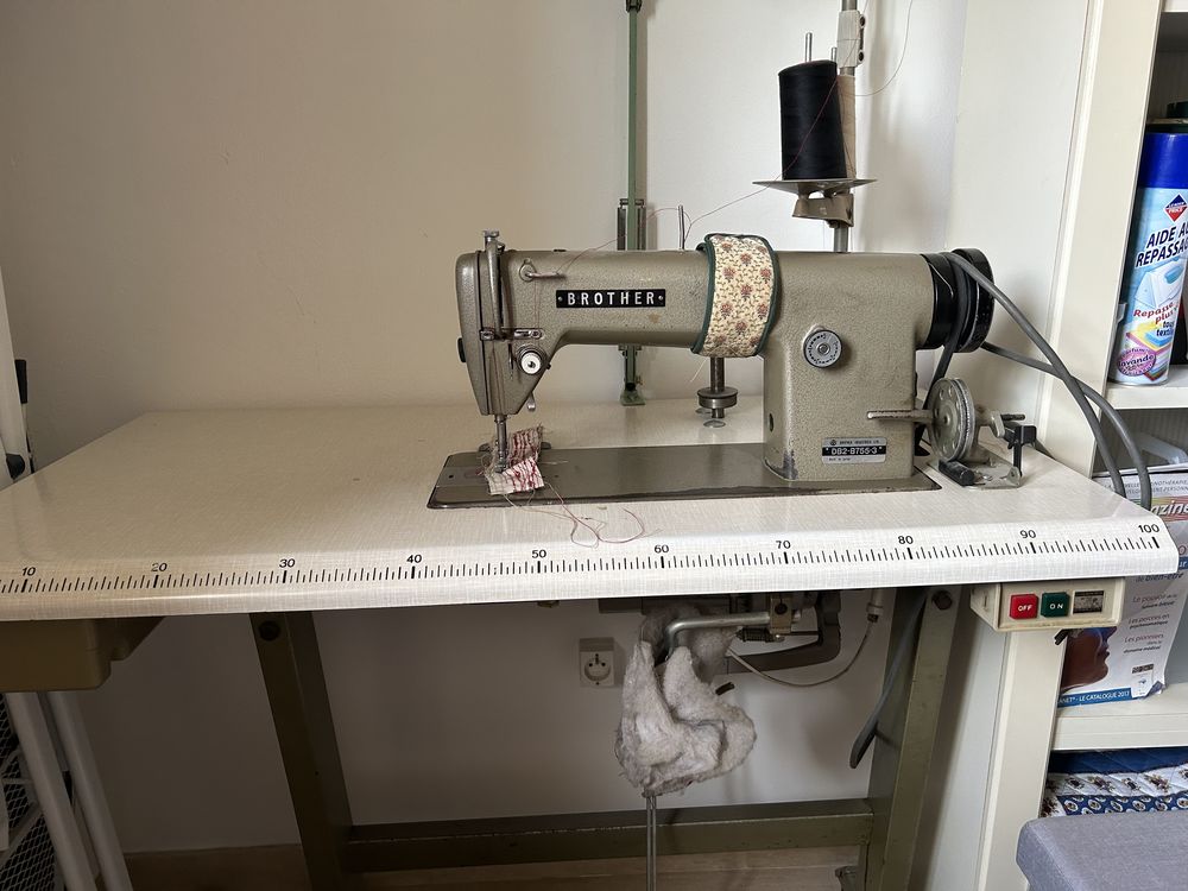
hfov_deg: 67.3
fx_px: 892
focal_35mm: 26
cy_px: 446
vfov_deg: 53.1
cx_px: 594
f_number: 1.5
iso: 125
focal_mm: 5.7
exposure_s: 1/86
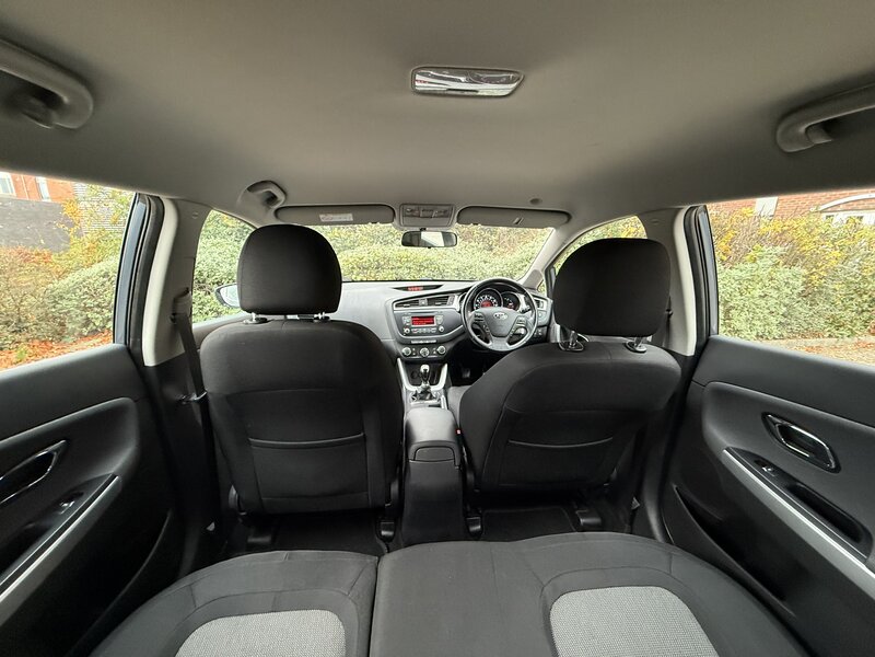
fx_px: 354
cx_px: 438
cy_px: 328
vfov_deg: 85.7
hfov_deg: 102.1
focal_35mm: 14
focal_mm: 2.22
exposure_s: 1/60
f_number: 2.2
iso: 400
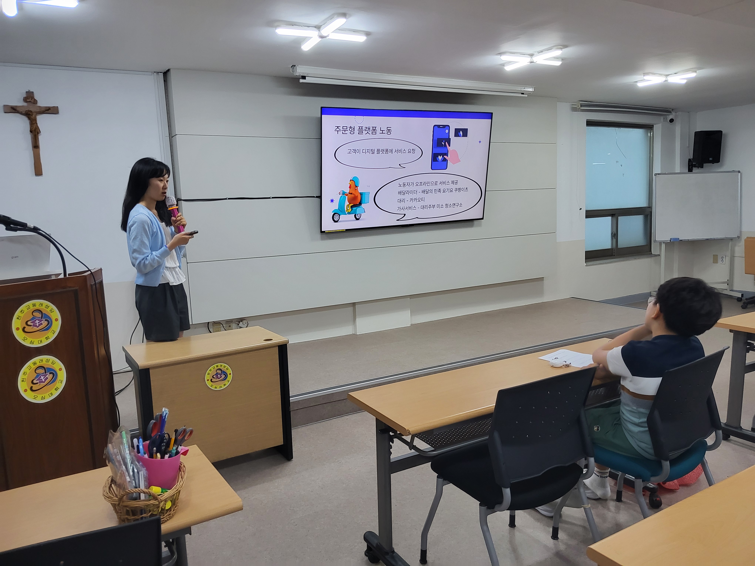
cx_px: 378
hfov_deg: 67.3
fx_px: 567
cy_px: 283
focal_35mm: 26
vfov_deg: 53.1
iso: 160
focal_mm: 3.98
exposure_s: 1/120
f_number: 1.8
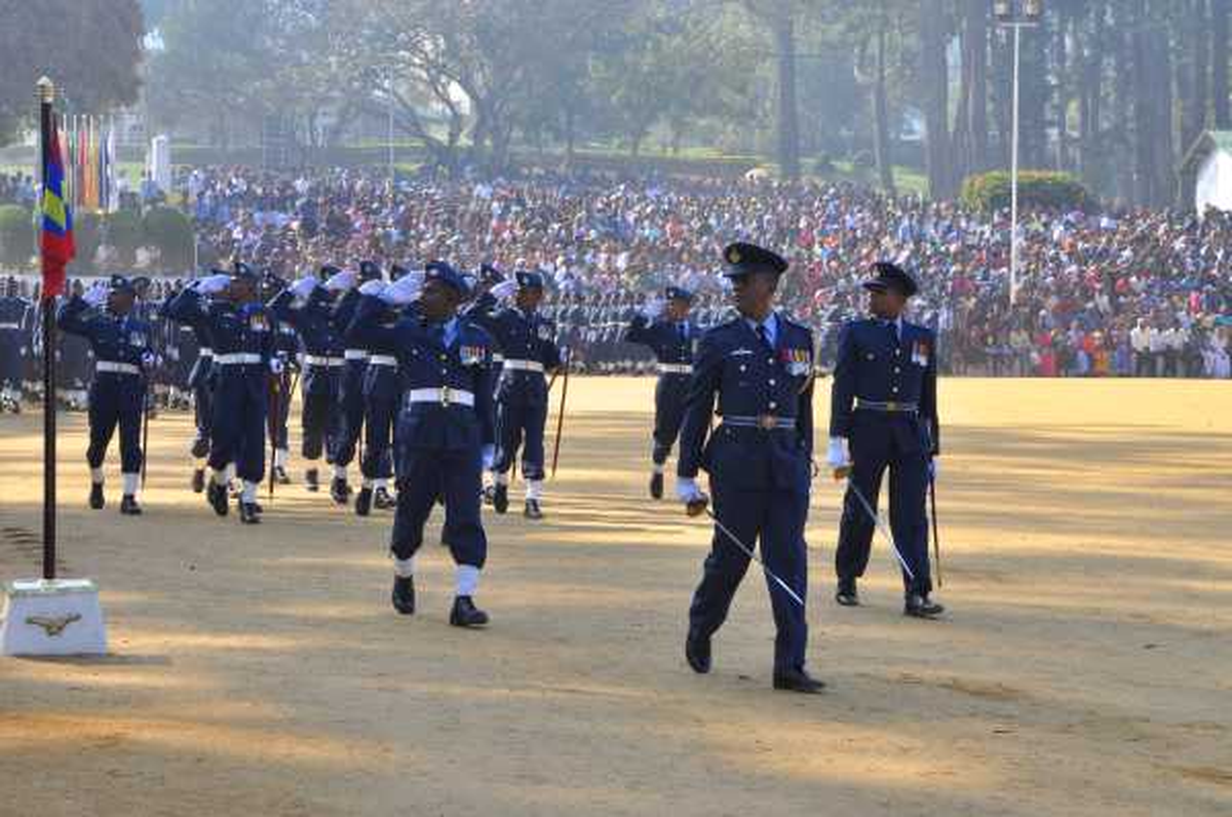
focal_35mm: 93
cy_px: 408
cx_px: 616
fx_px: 3178
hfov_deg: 21.9
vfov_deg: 14.7
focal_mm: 62
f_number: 11
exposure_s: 1/125
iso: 200
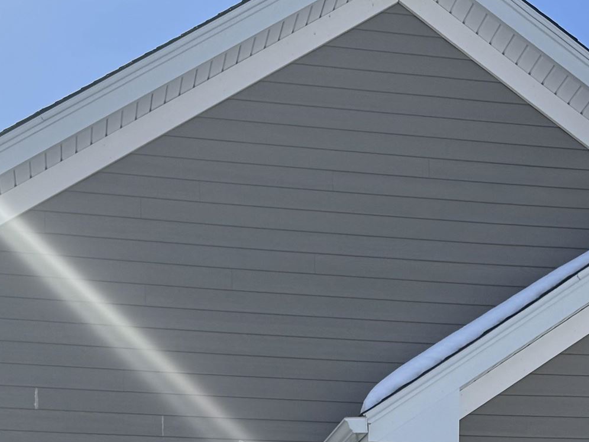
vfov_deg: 18.1
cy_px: 630
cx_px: 326
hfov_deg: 26.3
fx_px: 1259
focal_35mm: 74
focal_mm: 6.76
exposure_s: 1/4950
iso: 80
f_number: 1.78
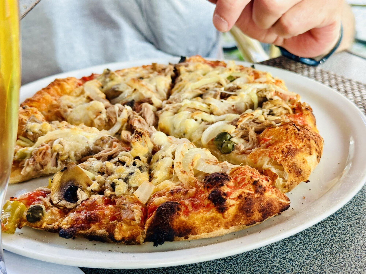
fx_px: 508
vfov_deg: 30.3
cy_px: 137
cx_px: 183
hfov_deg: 39.7
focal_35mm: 48
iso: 125
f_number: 1.78
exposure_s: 1/60
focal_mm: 6.86
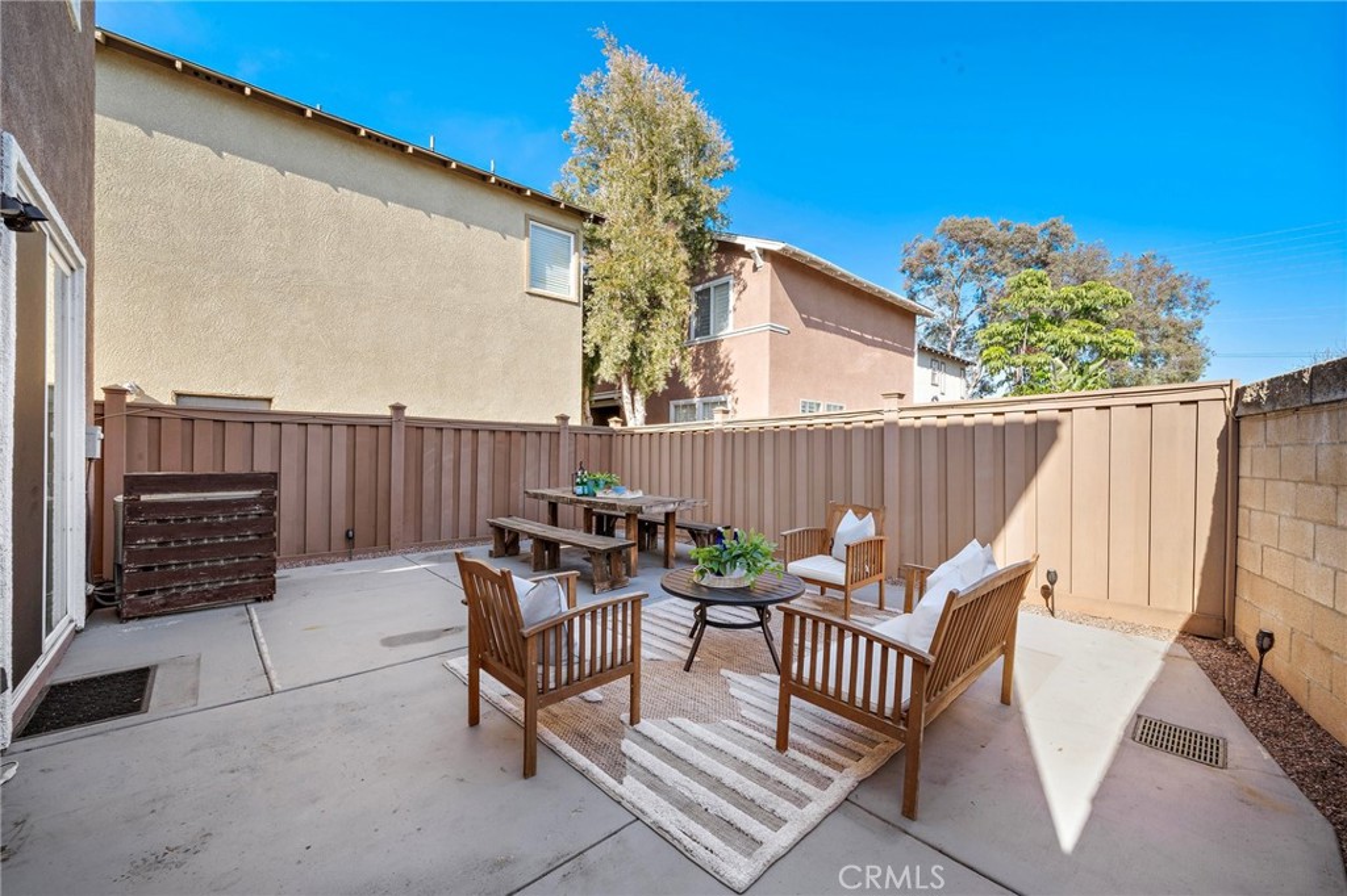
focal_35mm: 13
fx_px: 486
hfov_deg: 108.3
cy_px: 448
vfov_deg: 85.4
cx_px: 674
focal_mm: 13
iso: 100
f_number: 14
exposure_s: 1/40
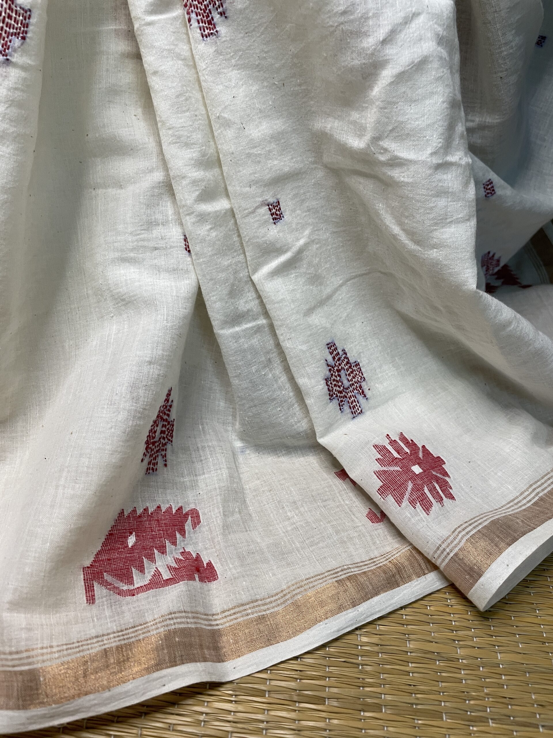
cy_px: 369
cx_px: 276
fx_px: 554
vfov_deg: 67.3
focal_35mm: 26
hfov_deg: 53.1
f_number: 1.6
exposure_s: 1/50
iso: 80
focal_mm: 4.2
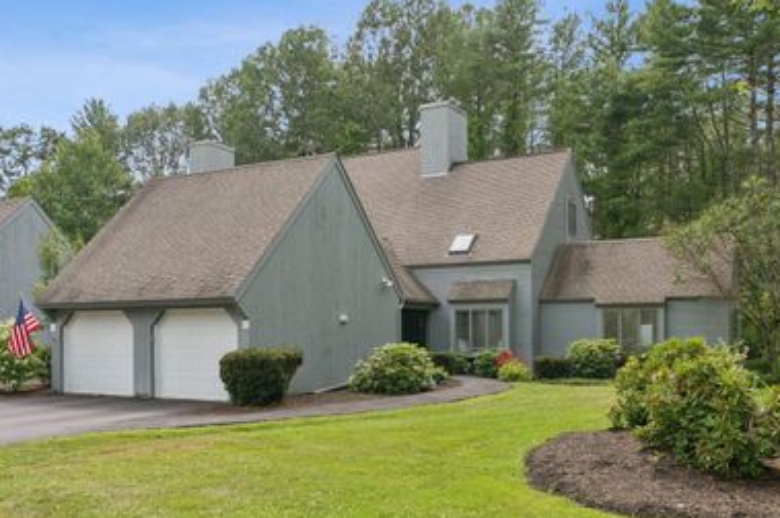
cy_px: 239
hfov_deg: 57.1
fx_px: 714
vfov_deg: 39.9
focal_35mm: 33
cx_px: 432
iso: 320
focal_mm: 25
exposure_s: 1/320
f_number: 7.1
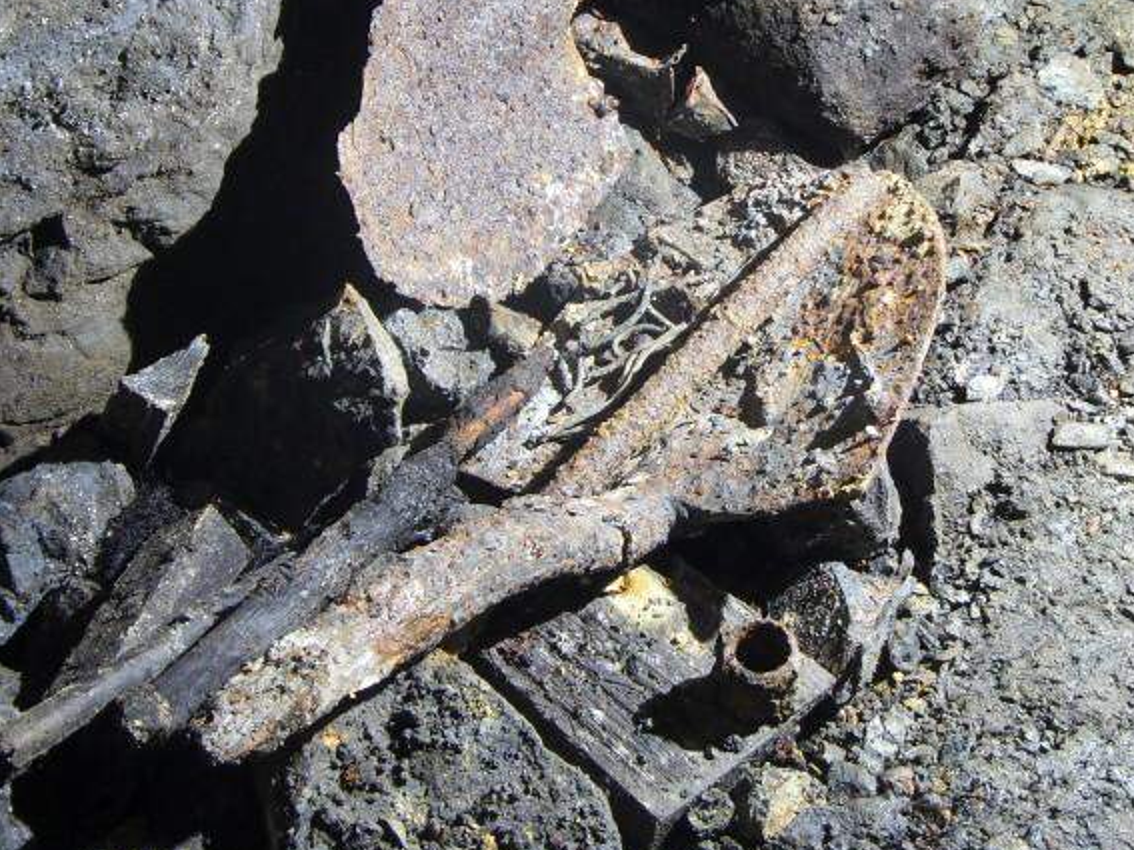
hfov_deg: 34.9
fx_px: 1801
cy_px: 326
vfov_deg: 26.5
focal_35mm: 55
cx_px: 638
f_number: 3.5
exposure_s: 4
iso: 80
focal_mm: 6.6
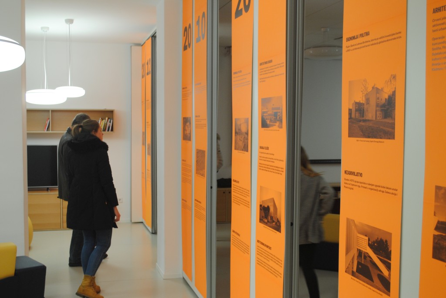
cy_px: 149
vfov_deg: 29.9
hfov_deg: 43.6
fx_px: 558
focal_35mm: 45
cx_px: 223
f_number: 4.5
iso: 400
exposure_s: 1/30
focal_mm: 30
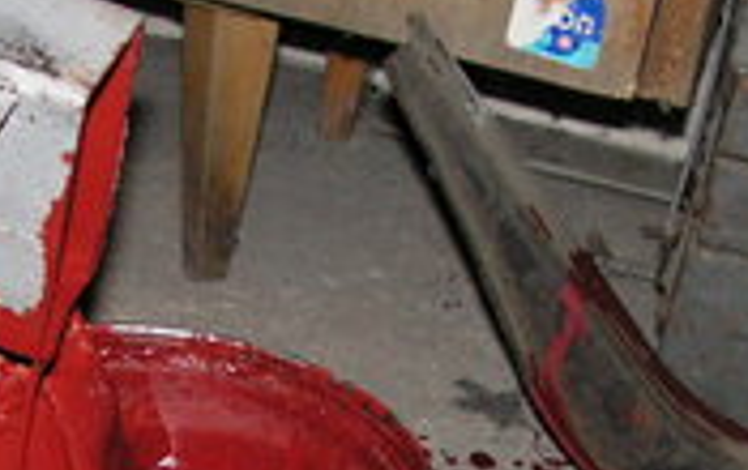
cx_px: 227
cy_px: 508
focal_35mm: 87
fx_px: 1776
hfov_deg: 23.6
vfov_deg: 14.7
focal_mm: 6
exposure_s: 1/40
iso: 200
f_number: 3.2
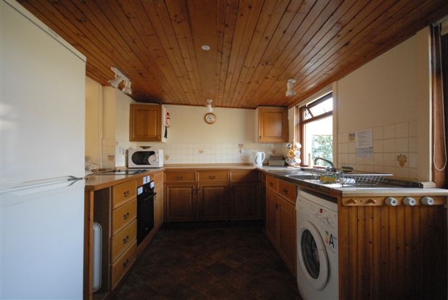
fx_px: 206
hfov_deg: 94.9
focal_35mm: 16
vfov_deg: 72.2
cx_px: 224
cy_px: 150
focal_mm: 11
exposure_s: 1/90
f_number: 5
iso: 1600
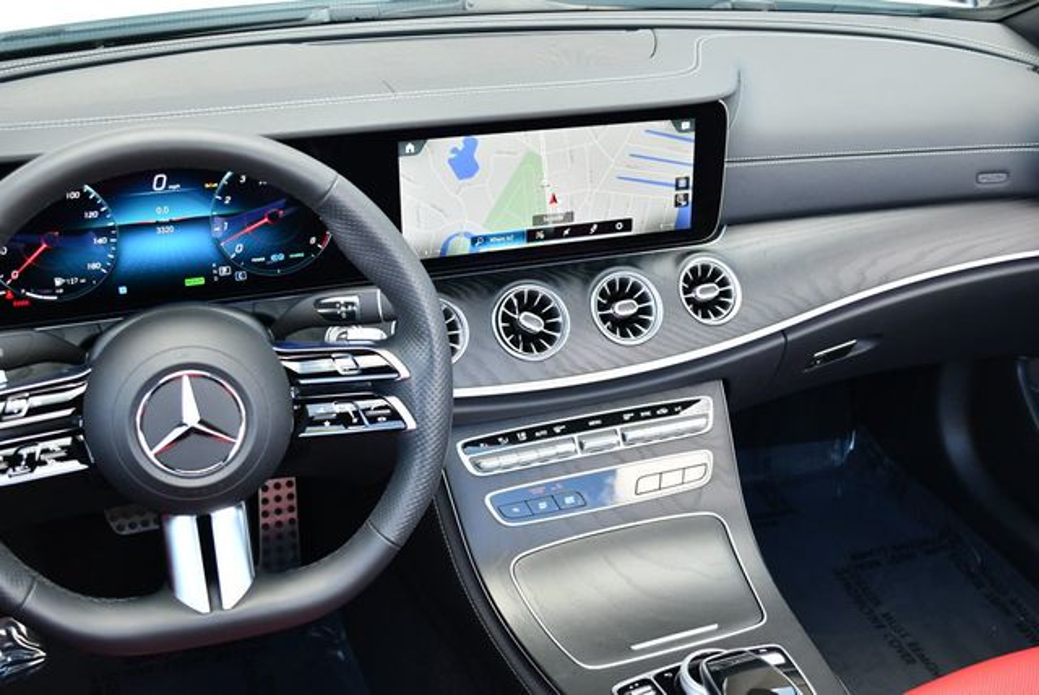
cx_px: 520
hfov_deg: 48.4
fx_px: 1155
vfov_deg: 33.5
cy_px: 348
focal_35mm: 40
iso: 640
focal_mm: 20
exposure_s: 1/250
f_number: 3.8
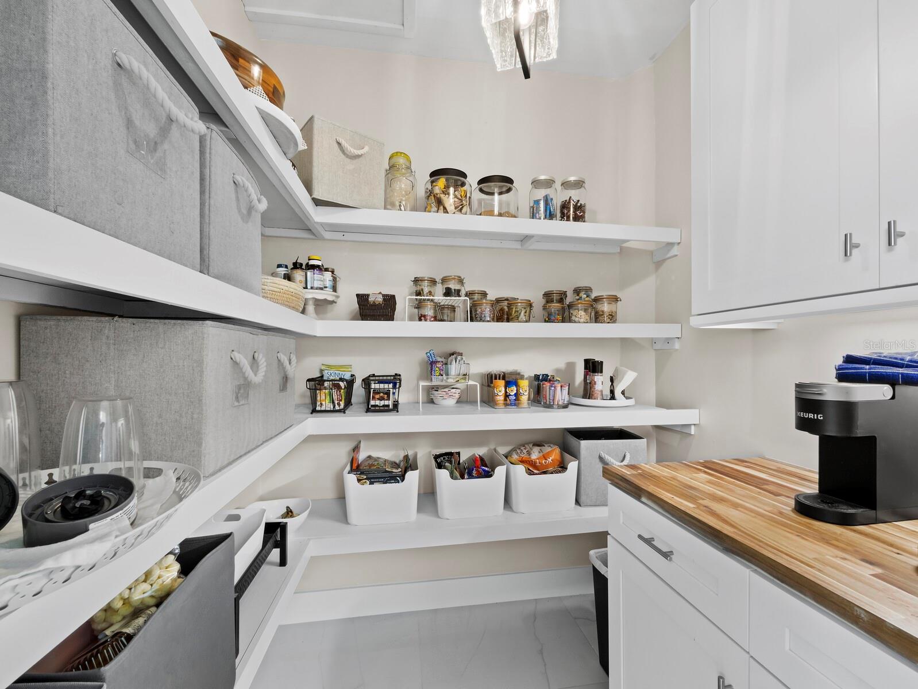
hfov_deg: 102.0
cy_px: 344
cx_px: 459
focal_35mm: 14
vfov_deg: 85.7
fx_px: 371
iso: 250
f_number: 11
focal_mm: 7
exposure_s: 1
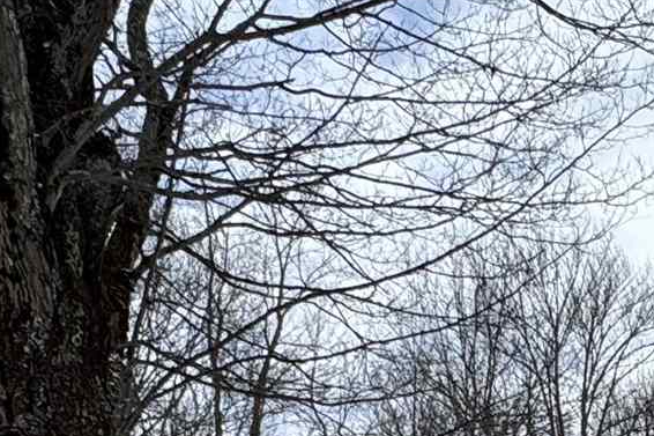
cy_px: 767
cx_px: 712
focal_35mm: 79
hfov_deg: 24.1
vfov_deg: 15.1
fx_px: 1435
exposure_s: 1/2342
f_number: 2.2
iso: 50
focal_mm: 2.22
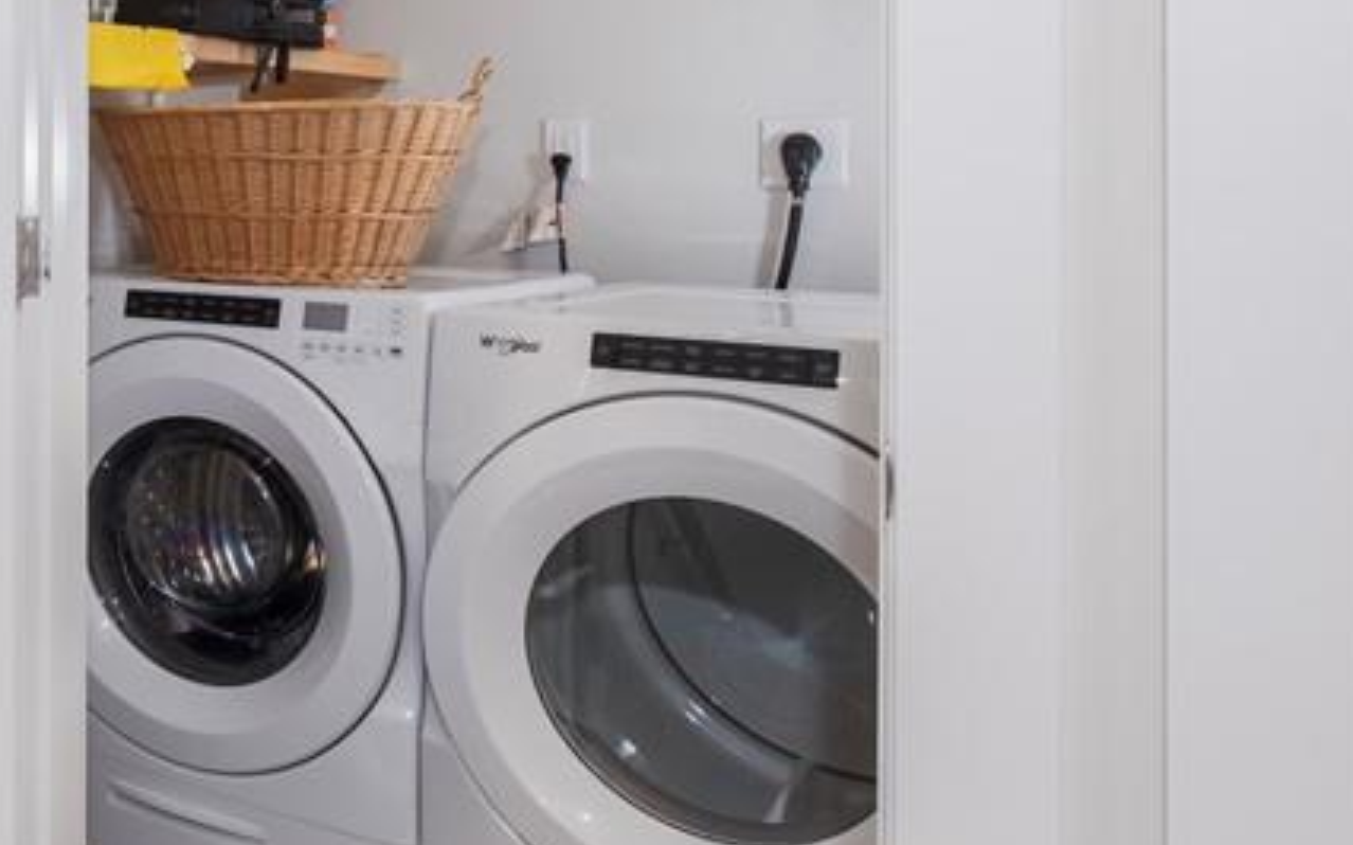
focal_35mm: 39
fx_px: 1438
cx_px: -308
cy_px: 206
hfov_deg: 37.0
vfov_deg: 32.1
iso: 800
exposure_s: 1/8
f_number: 8
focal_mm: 10
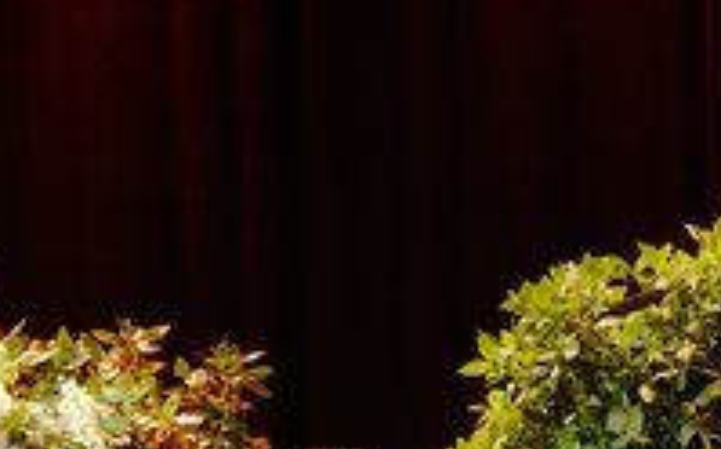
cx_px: 290
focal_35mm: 352
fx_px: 6911
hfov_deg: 6.0
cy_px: 422
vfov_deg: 3.7
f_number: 4
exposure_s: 1/160
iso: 8000
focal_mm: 54.57
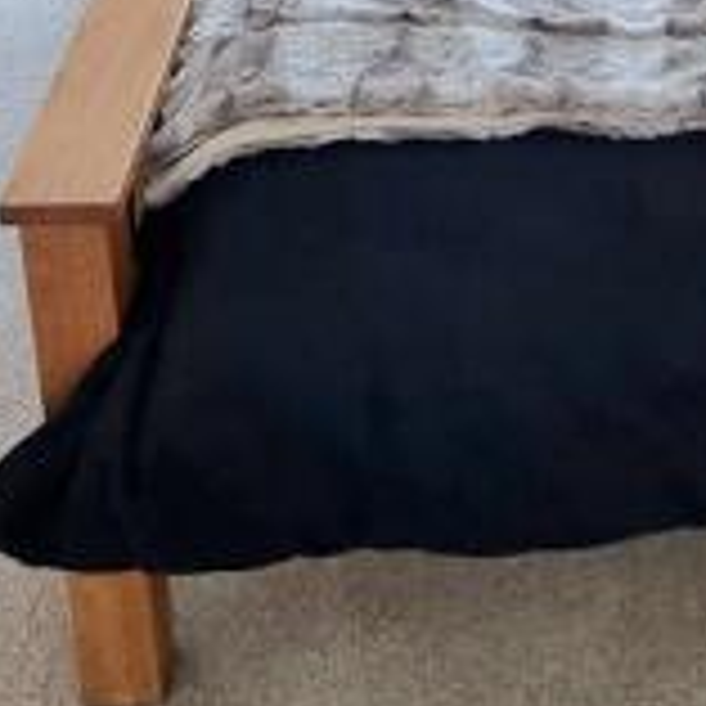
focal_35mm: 75
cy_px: -396
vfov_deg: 19.6
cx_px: 553
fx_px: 1731
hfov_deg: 22.8
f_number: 2.2
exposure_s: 1/60.2
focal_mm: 2.2
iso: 160
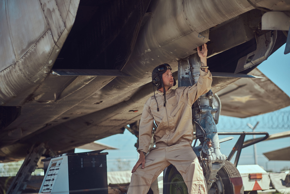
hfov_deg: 24.2
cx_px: 145
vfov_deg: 16.3
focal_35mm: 84
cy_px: 97
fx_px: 677
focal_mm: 56
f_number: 1.6
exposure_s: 1/1000
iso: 200
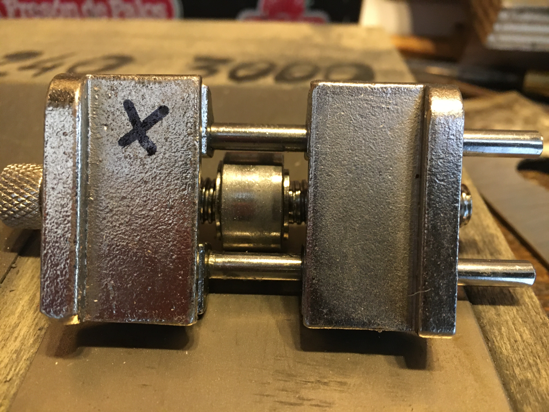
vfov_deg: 48.2
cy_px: 206
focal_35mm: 29
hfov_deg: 61.7
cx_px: 274
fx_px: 460
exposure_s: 1/17
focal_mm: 4.15
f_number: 2.2
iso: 250
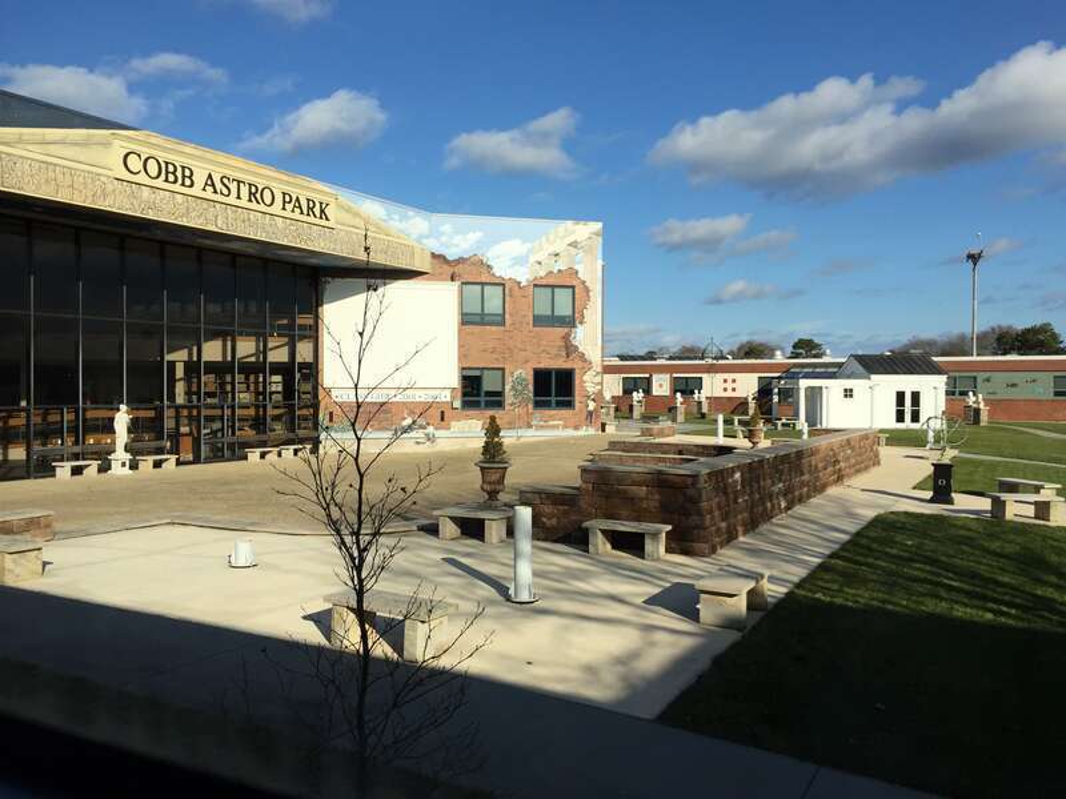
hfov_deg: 61.7
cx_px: 533
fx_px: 893
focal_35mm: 29
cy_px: 400
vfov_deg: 48.2
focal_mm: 4.15
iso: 32
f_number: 2.2
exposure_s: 1/2198
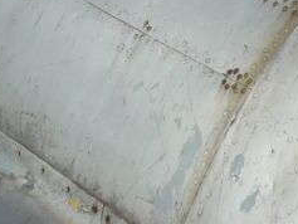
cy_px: -159
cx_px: 264
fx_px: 1301
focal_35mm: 151
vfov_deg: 9.4
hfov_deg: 13.0
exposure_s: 1/400
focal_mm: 5.8
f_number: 8
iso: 100
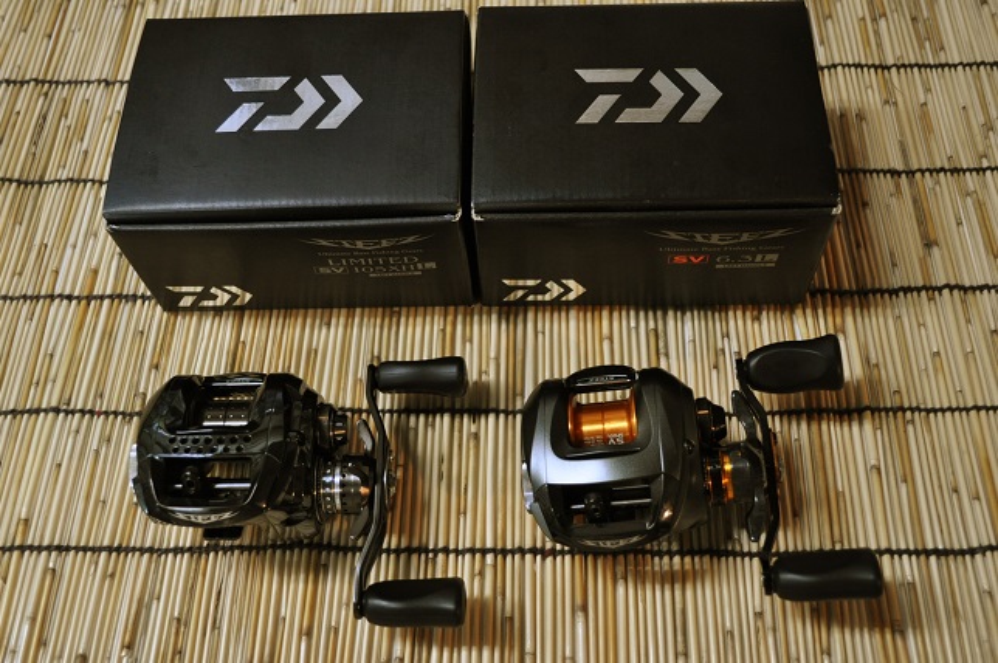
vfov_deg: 36.8
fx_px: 997
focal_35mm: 36
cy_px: 332
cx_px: 499
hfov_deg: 53.2
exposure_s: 1/50
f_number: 4
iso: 800
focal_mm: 24
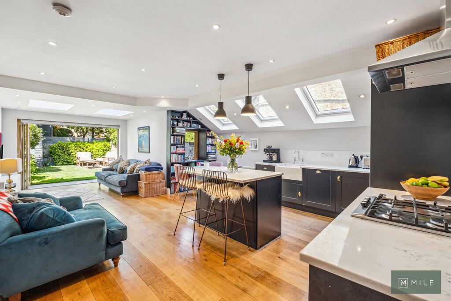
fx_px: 188
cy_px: 150
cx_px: 226
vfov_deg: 77.3
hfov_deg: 100.4
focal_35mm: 15
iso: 640
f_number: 8
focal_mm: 10
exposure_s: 1/30
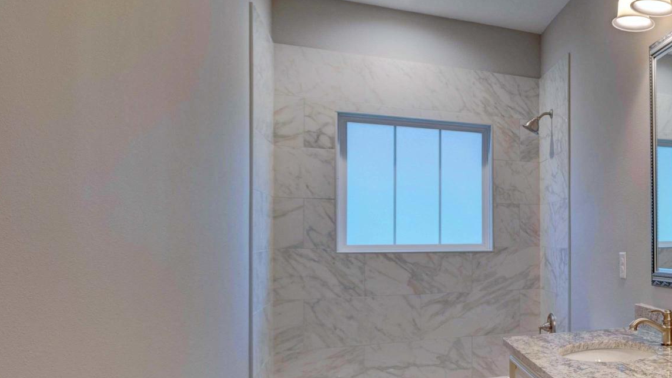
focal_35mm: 33
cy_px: 228
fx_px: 588
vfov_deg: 35.5
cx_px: 790
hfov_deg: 42.0
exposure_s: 1/6
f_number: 5.6
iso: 100
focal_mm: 12
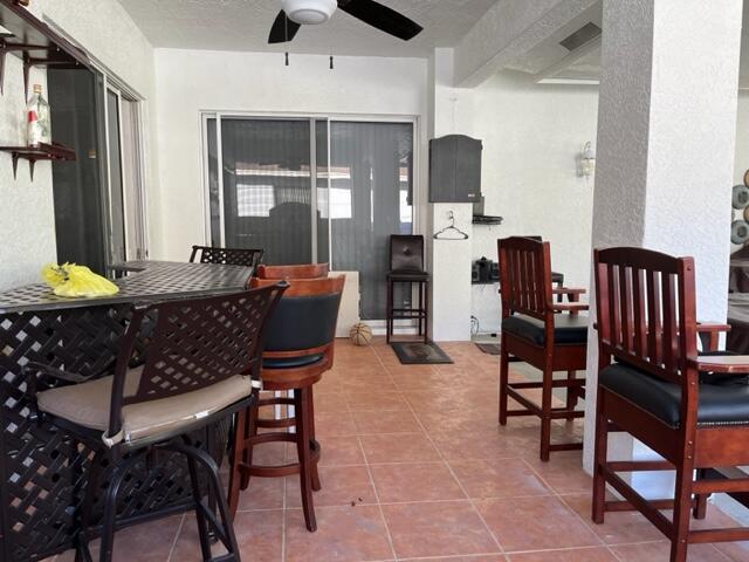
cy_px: 281
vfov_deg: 53.1
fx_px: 563
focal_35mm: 26
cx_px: 374
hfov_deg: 67.3
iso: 80
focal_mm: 5.1
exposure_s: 1/121
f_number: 1.6
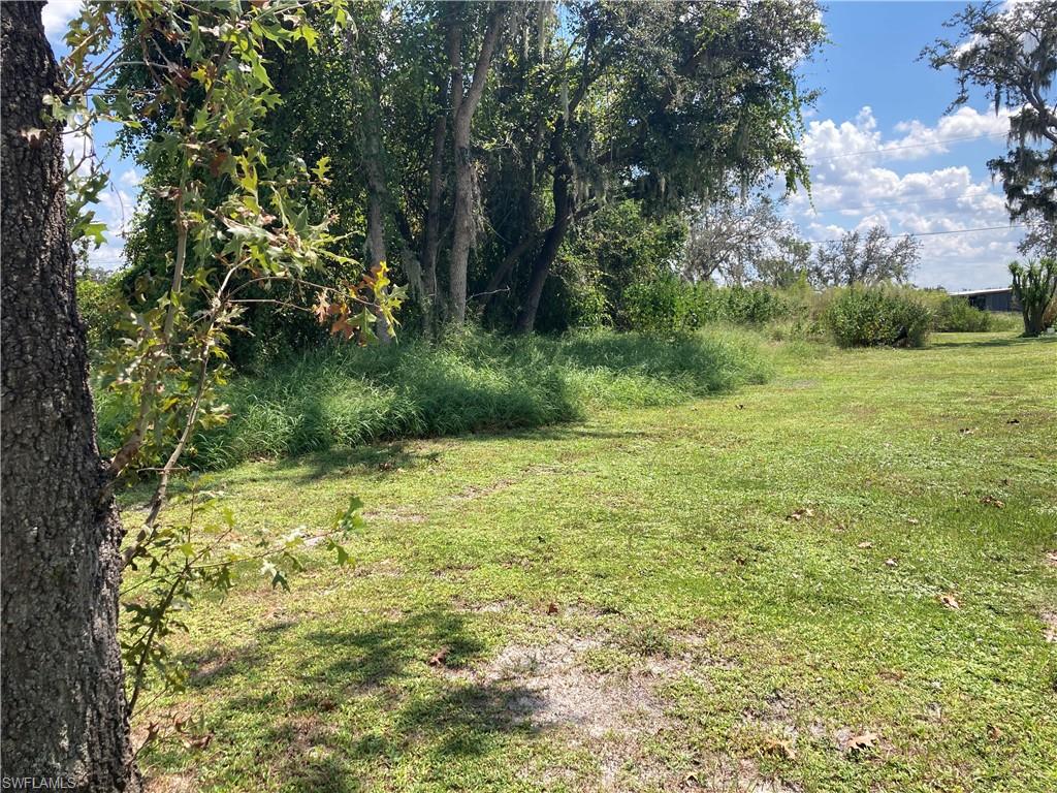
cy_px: 396
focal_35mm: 28
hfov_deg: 63.4
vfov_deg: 49.7
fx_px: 855
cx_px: 528
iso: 20
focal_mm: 3.99
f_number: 1.8
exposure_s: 1/1263
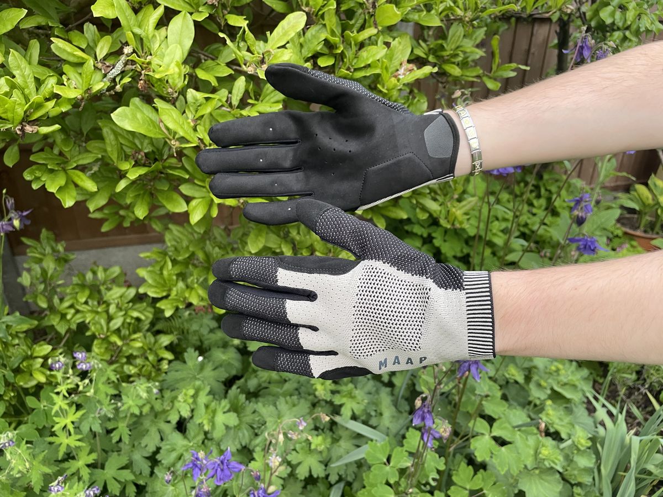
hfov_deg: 67.3
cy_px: 248
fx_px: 498
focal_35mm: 26
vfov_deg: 53.1
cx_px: 332
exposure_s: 1/83
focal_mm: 4.2
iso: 125
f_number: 1.6
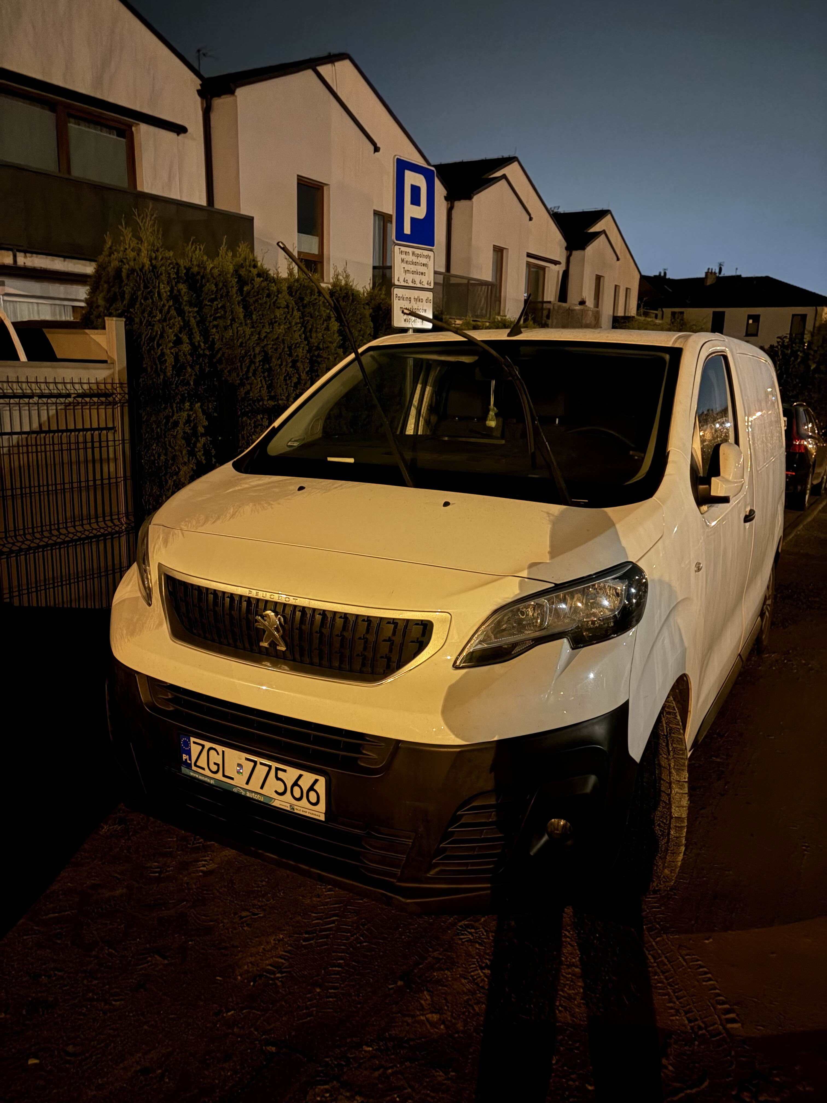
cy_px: 552
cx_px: 414
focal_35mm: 26
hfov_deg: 53.1
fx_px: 828
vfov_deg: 67.3
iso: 1250
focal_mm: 5.96
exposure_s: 1/5
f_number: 1.6
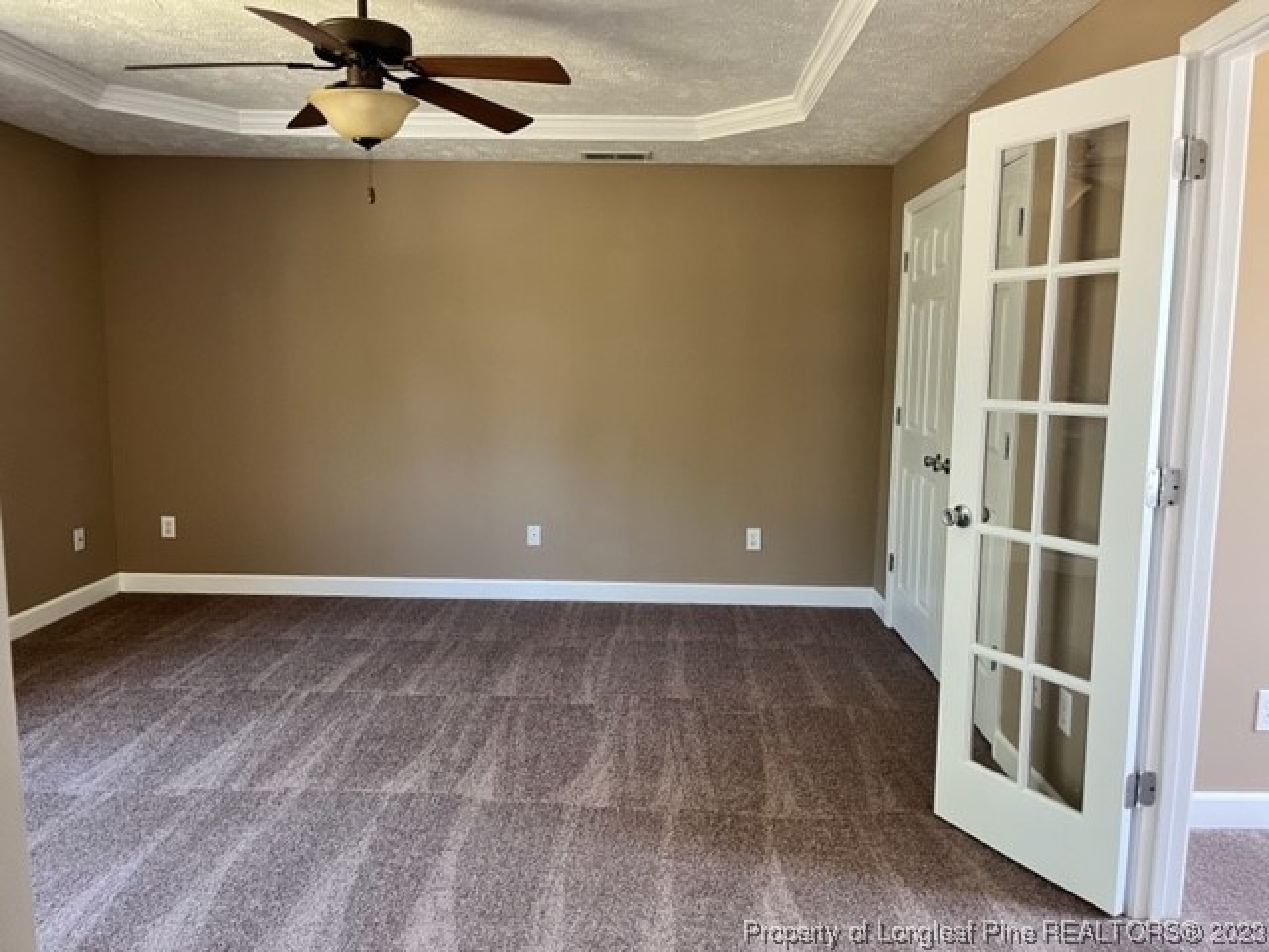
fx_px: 953
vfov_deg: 53.1
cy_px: 476
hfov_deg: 67.3
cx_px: 634
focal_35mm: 26
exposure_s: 1/60
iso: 160
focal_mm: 5.1
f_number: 1.6
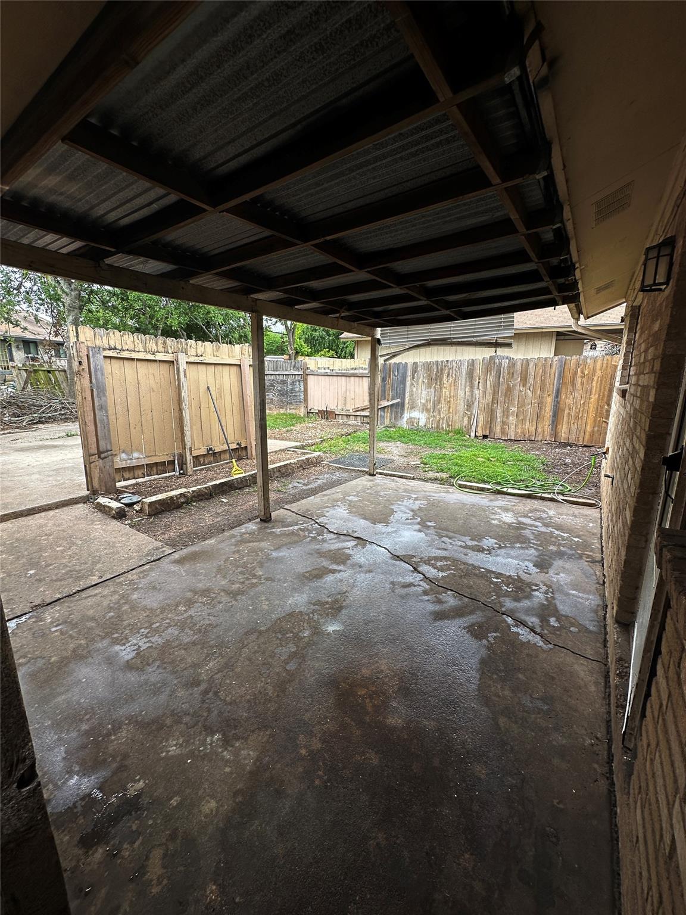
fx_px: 370
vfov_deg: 102.1
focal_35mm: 14
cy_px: 458
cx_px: 343
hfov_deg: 85.7
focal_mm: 2.22
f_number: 2.2
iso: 40
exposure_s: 1/290
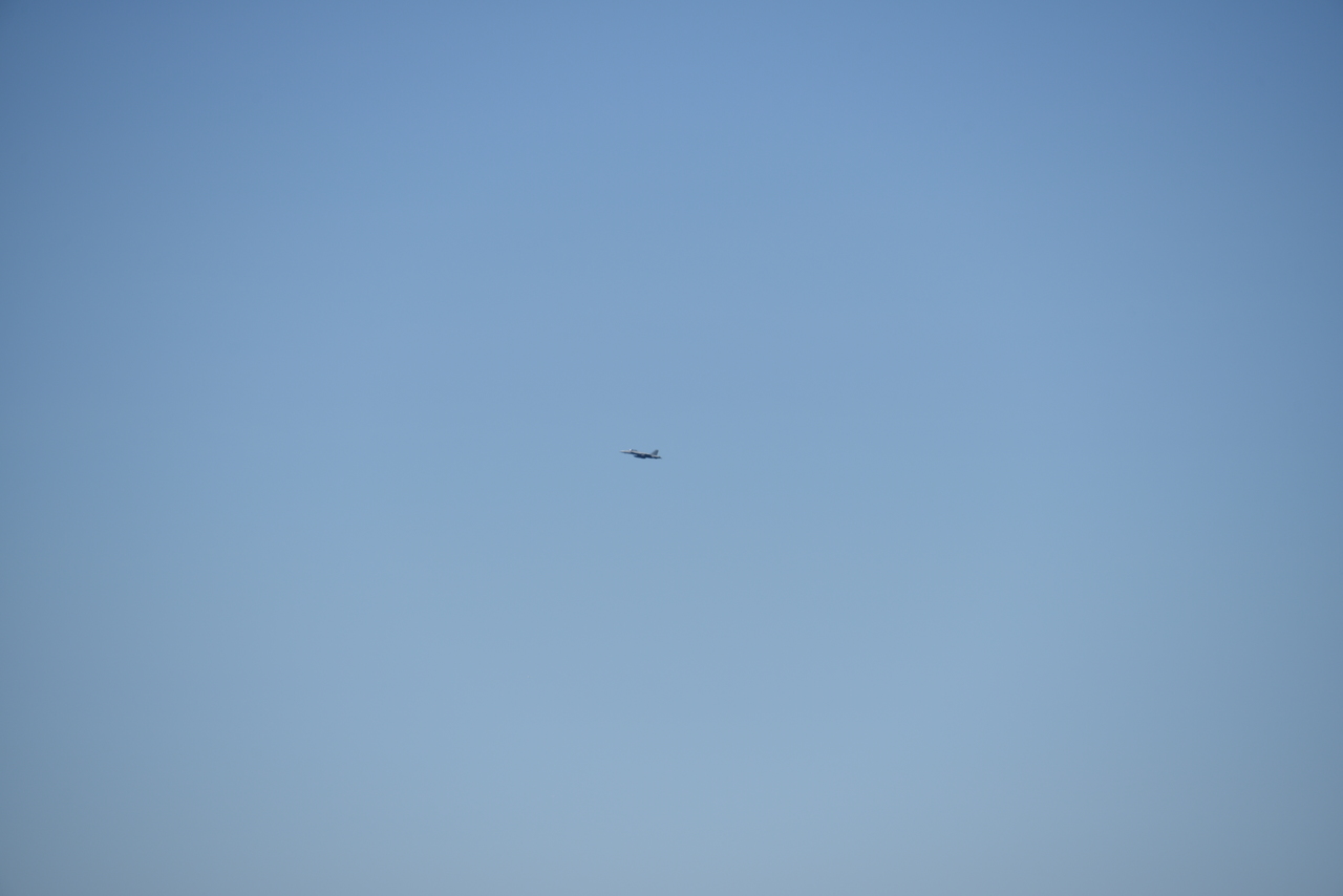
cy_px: 448
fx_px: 11193
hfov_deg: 6.9
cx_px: 672
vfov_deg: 4.6
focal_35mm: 300
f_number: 8
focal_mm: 300
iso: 100
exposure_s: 1/640
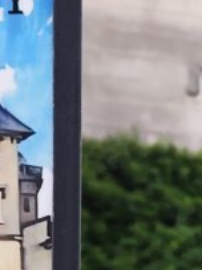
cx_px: -264
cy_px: 485
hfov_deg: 11.0
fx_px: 904
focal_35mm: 116
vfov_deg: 14.8
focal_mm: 6.19
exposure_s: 1/140
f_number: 1.65
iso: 50
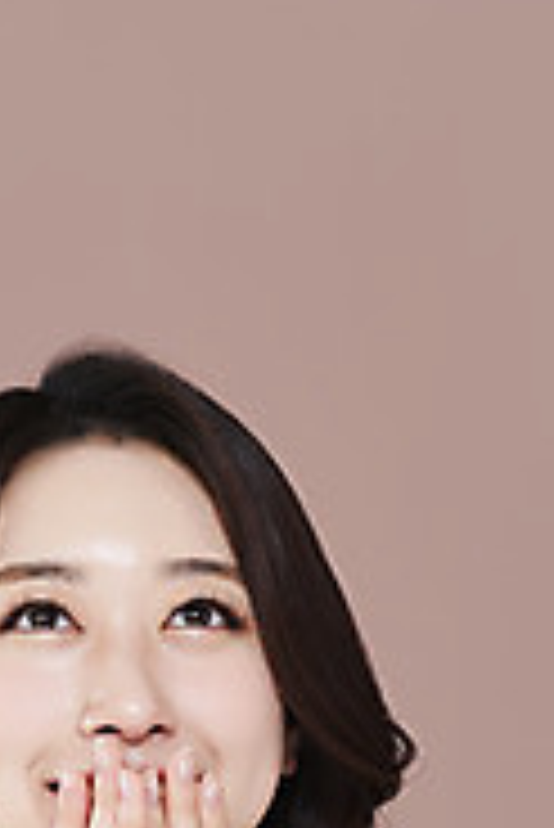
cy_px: 724
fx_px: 5253
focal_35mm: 228
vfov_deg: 9.0
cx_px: 218
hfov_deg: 6.0
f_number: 11
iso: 64
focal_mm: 105
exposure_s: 1/125
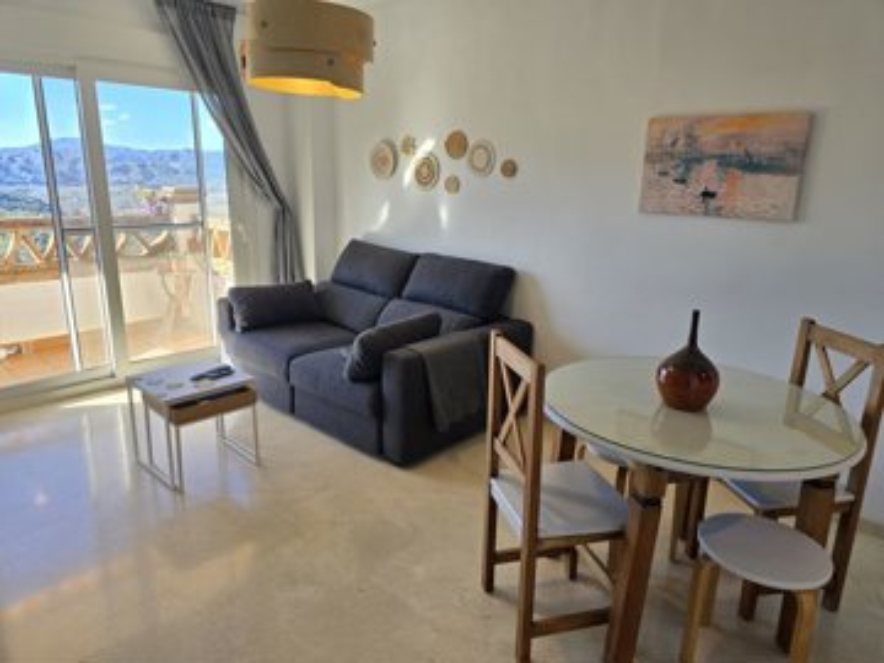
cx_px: 442
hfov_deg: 73.9
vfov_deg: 58.9
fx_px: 587
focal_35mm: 23
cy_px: 332
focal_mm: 6.3
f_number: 1.7
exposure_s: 1/100
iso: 25
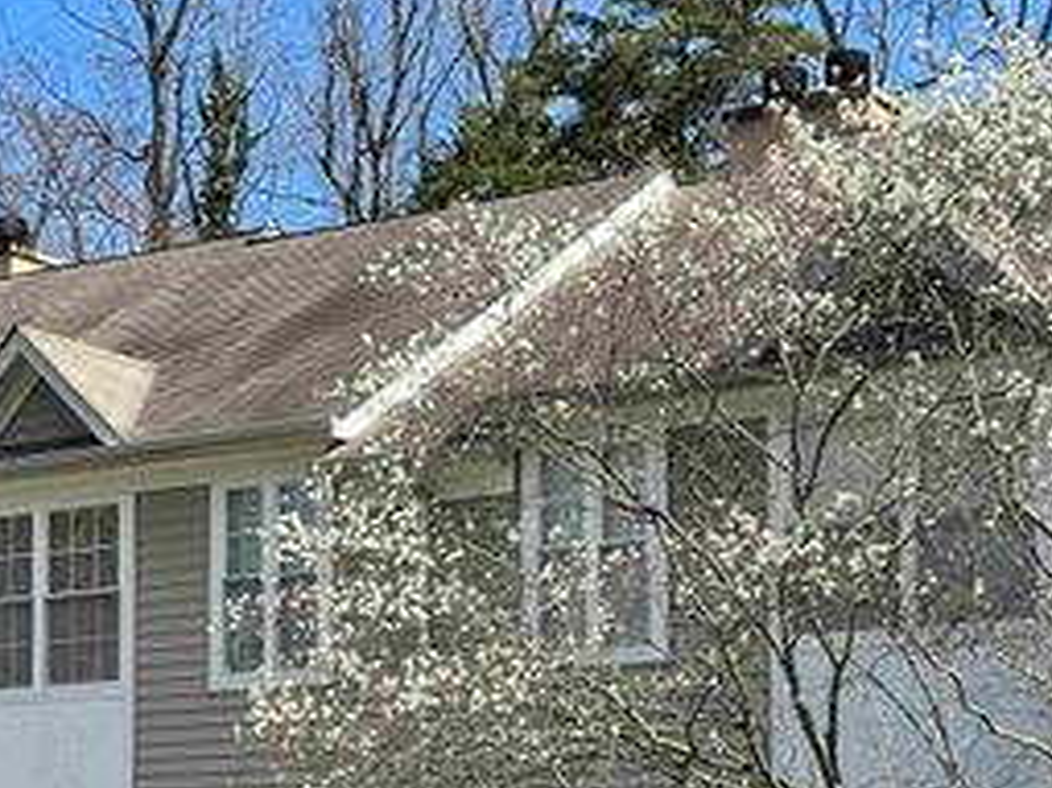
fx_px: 2855
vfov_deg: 15.6
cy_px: 683
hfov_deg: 20.6
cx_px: 194
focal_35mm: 94
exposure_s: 1/1916
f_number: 1.78
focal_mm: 6.86
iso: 64
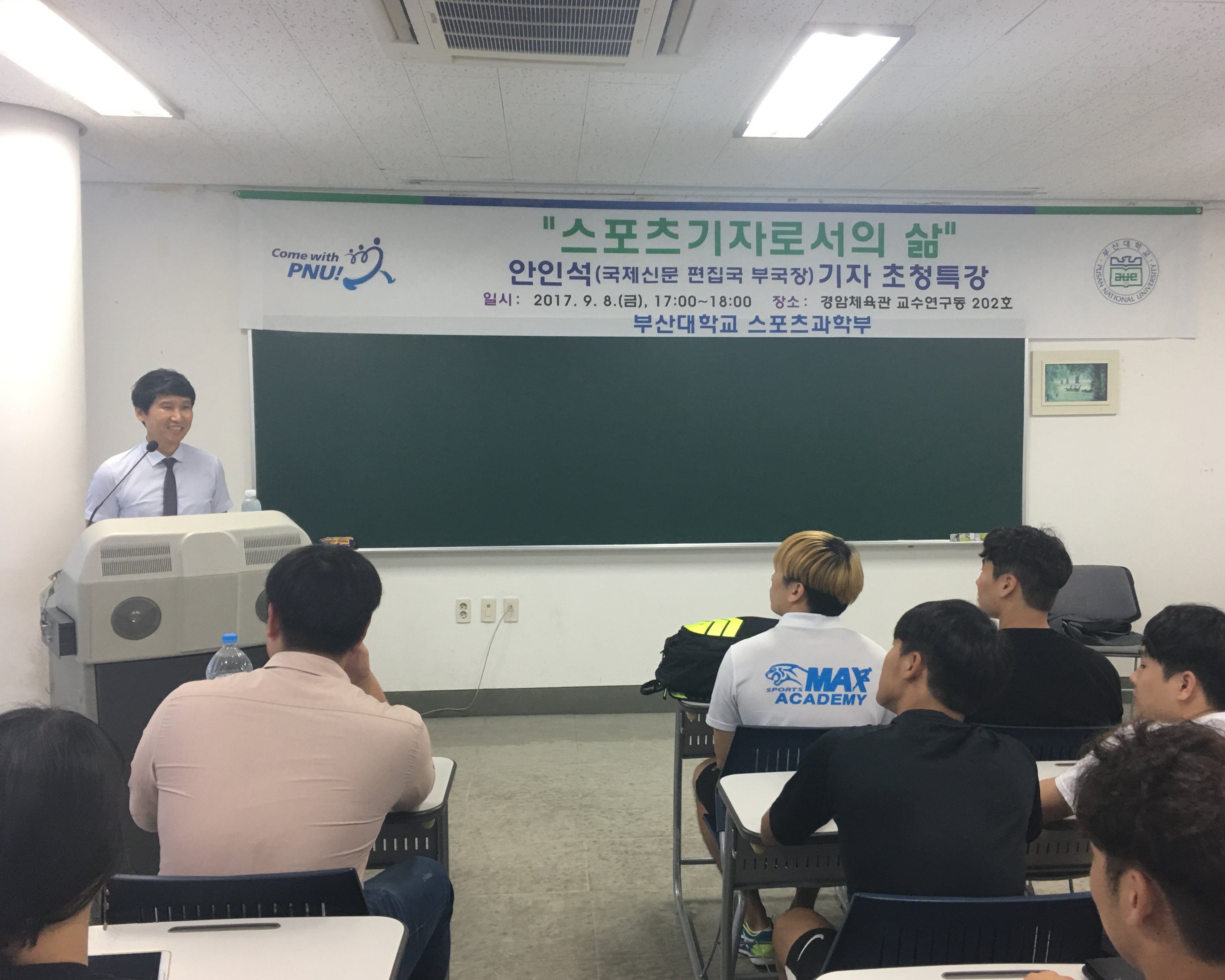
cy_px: 495
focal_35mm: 31
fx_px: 1124
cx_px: 669
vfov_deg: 47.1
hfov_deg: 57.1
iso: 40
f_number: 2.2
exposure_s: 1/15
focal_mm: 4.15
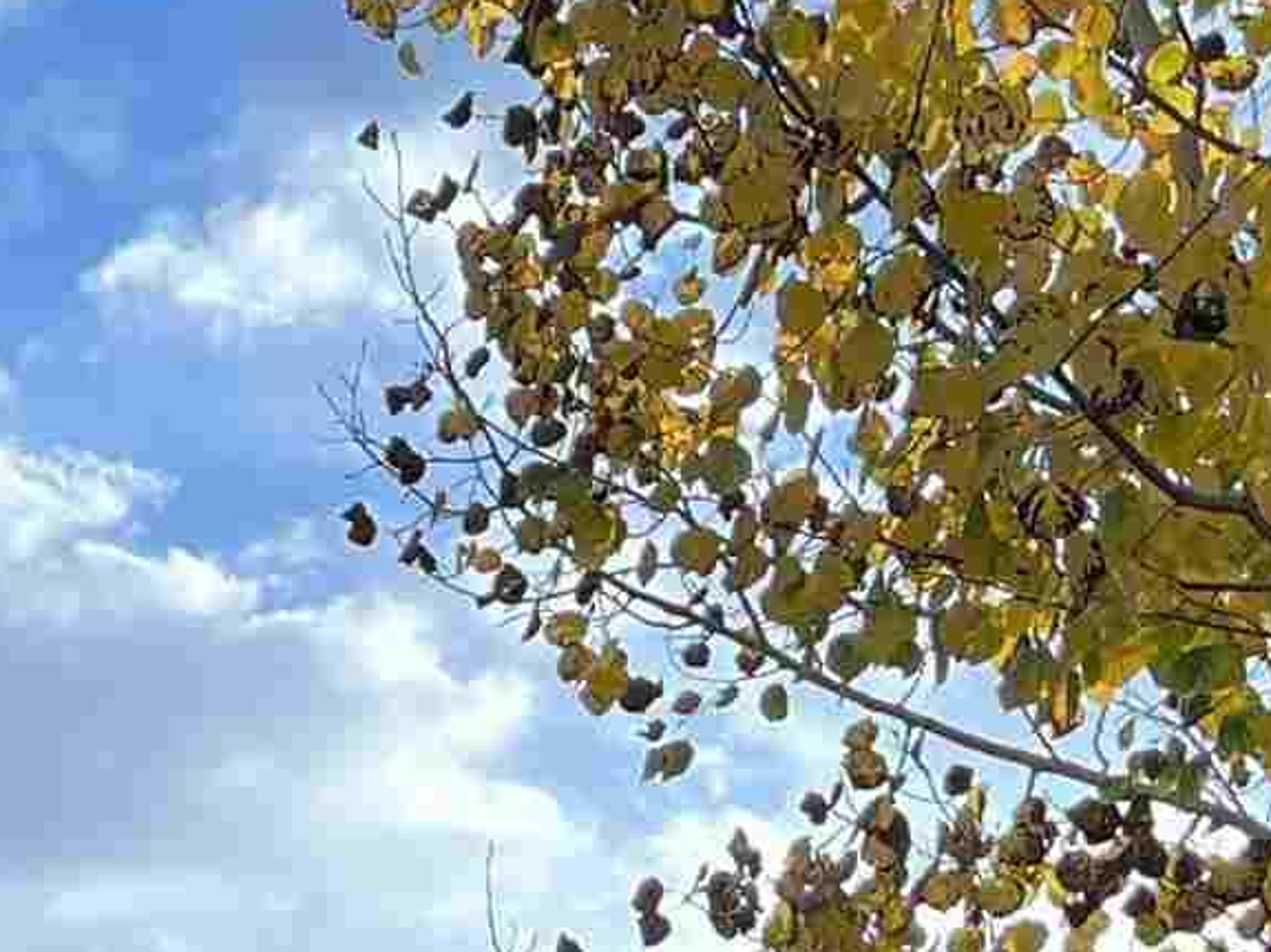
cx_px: -398
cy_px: 2483
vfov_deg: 9.3
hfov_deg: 13.7
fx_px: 5103
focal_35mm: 139
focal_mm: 5.1
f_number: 1.6
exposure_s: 1/499
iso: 50
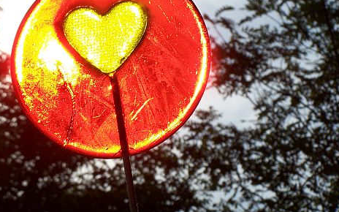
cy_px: 69
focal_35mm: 144
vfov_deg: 9.1
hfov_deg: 14.5
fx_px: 1330
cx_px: 129
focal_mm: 17.5
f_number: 6.3
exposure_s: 1/1500
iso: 80
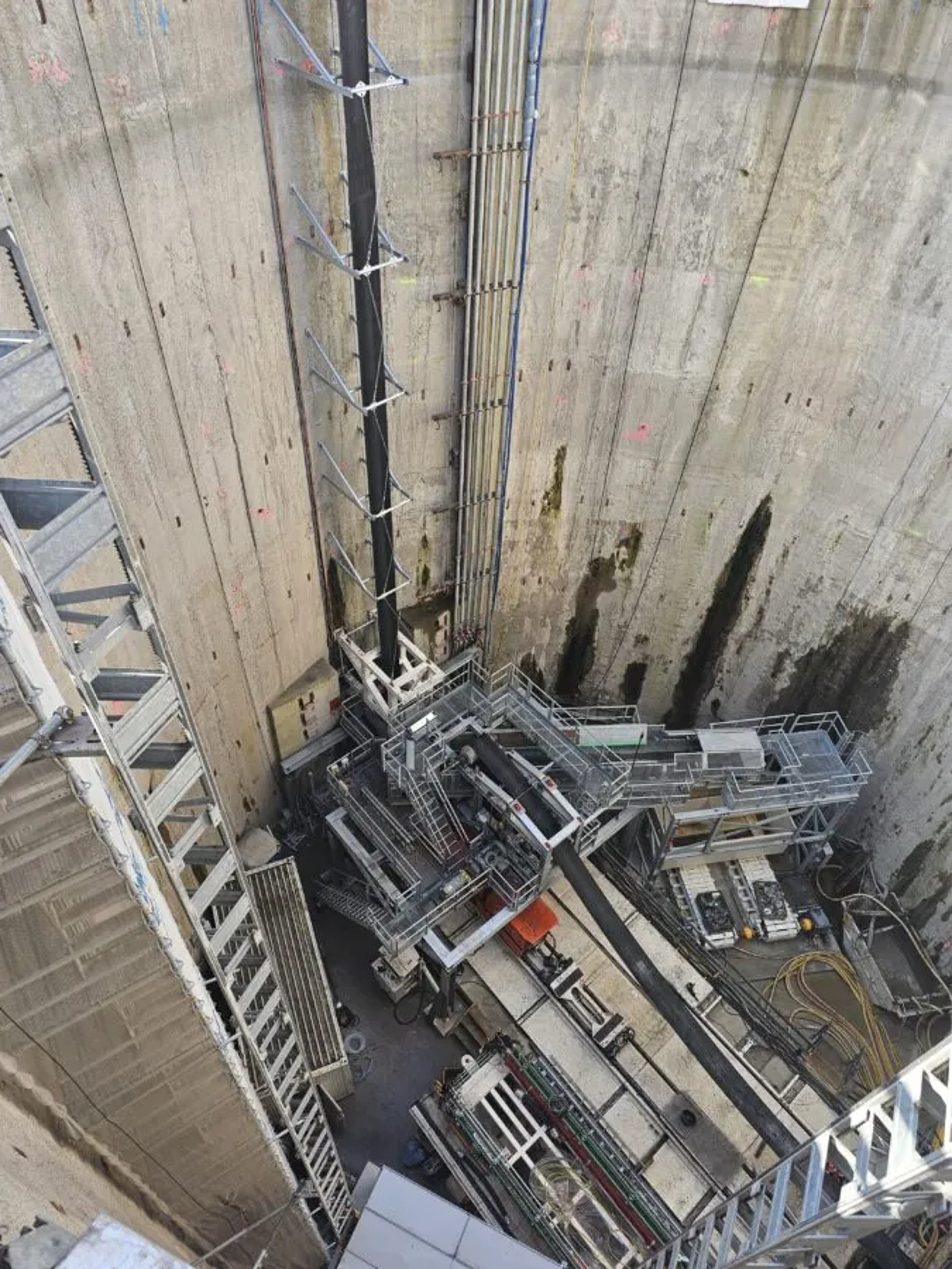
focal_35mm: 23
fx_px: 843
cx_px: 476
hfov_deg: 58.9
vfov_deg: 73.9
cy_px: 634
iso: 20
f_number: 1.7
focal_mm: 6.3
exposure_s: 1/200
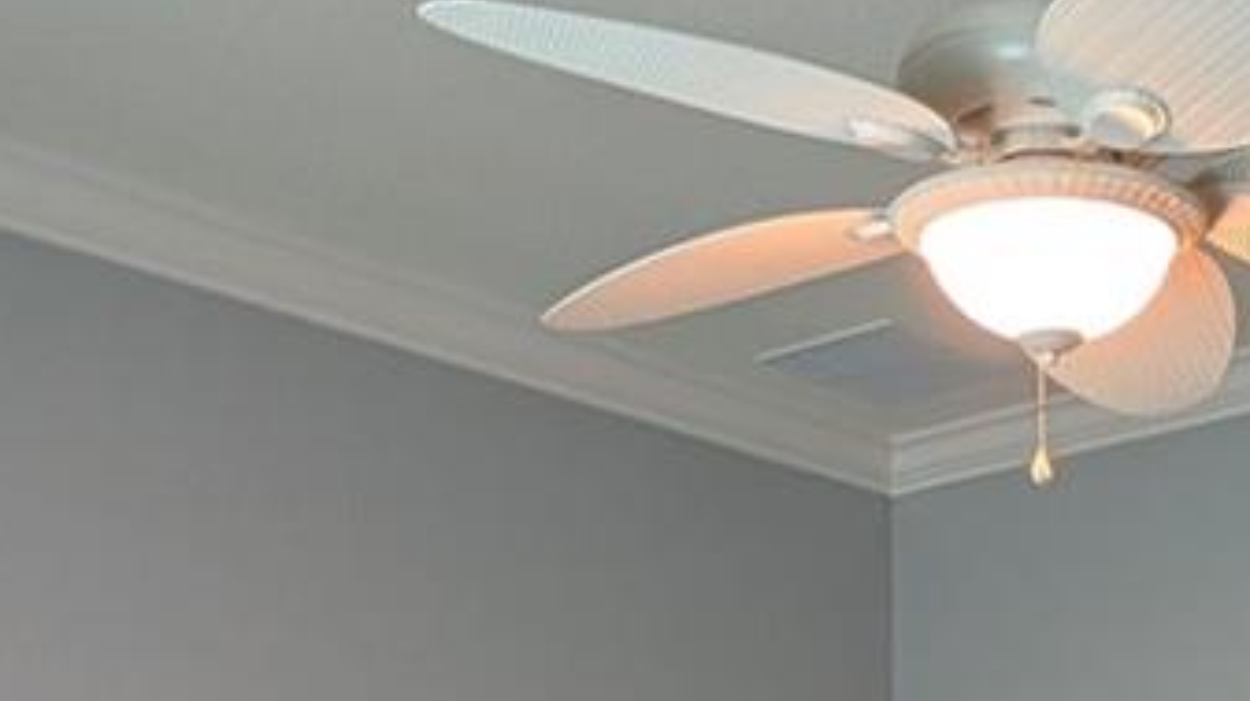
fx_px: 2054
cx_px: 1157
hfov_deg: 32.0
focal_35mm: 62
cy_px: 1235
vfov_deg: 16.4
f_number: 1.7
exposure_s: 1/40
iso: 58
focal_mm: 2.02
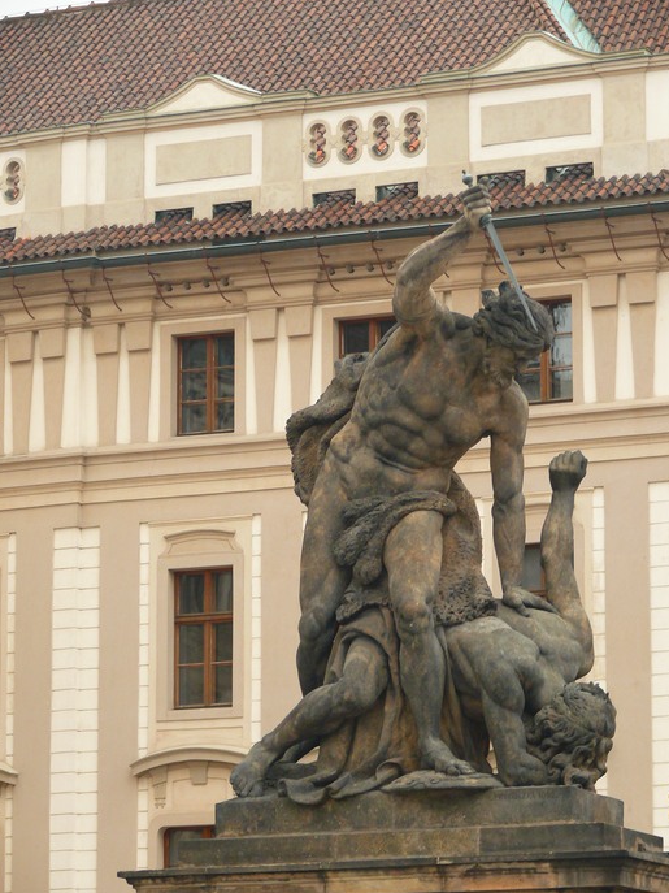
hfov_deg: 9.5
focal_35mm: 156
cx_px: 357
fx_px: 4021
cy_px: 476
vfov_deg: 12.7
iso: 200
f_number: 3.6
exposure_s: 1/60
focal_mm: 30.3
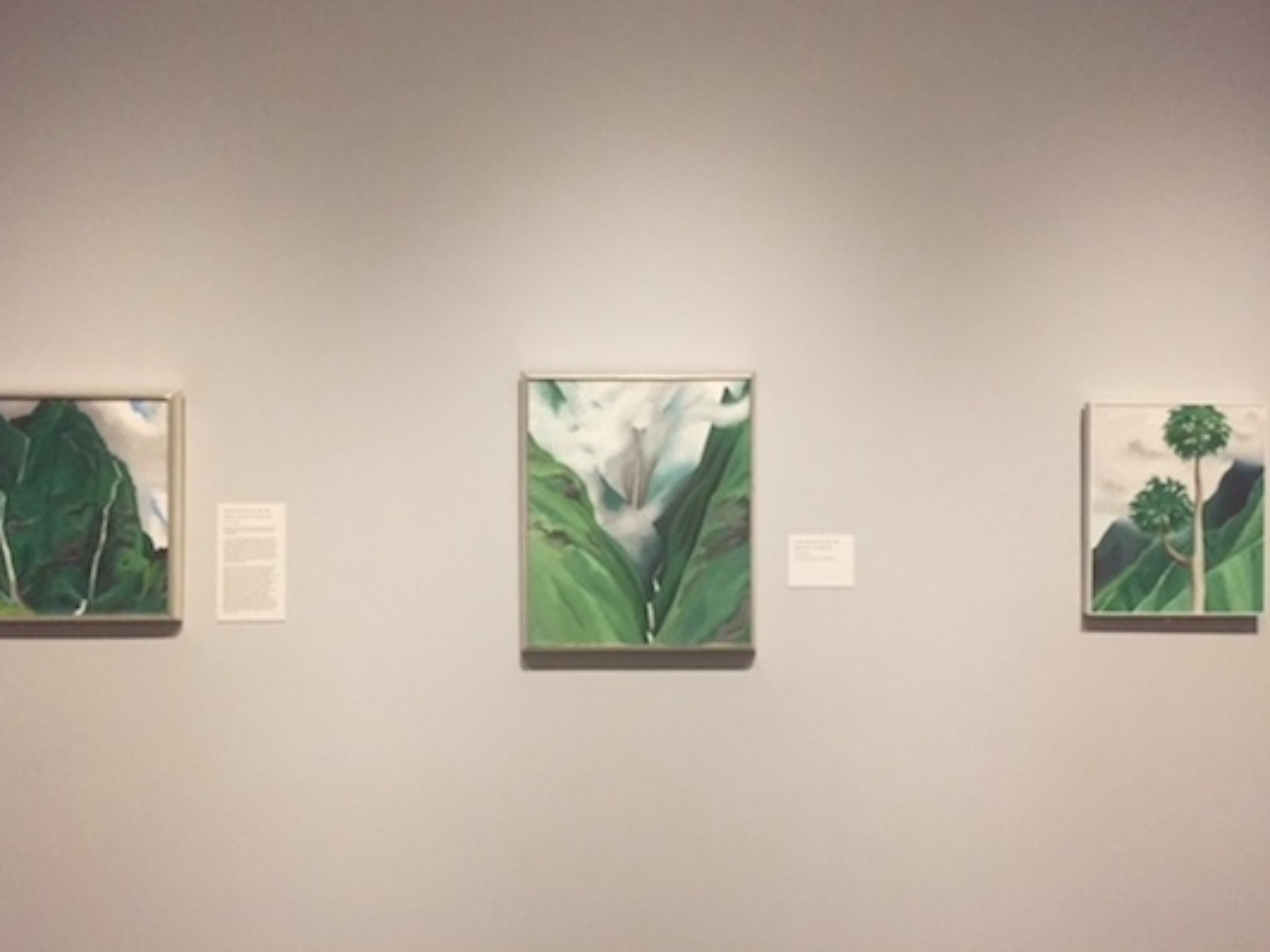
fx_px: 1101
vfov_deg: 46.8
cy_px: 474
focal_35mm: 30
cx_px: 621
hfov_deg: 60.0
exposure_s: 1/30
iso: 250
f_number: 2.2
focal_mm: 4.15
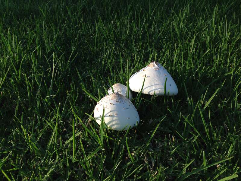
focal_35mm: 33
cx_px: 120
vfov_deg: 42.9
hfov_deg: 55.4
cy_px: 90
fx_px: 230
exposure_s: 1/874
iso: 50
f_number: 2.4
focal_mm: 4.13
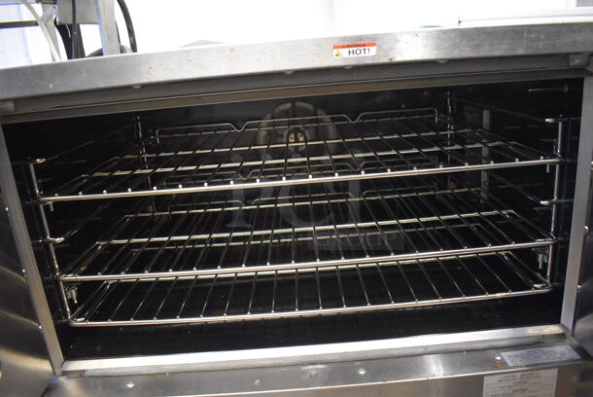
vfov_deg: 48.0
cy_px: 198
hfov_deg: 67.3
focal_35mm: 27
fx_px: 445
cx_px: 296
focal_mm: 18
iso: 6400
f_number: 3.5
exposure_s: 1/125
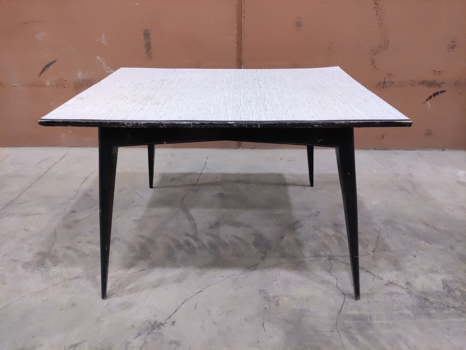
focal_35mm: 25
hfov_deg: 69.4
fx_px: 337
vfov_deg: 54.9
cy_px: 175
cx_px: 233
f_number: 1.89
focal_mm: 5.43
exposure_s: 1/100
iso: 520
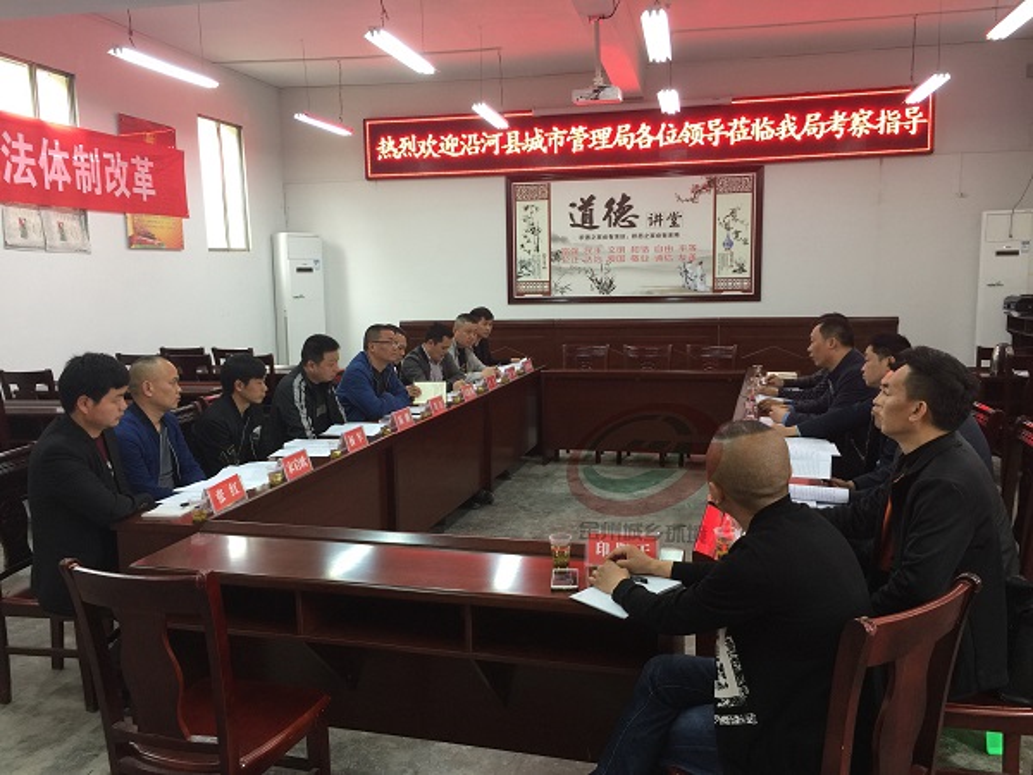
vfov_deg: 48.2
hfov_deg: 61.7
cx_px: 516
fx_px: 865
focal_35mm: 29
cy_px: 388
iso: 40
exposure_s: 1/17
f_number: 2.2
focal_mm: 4.15
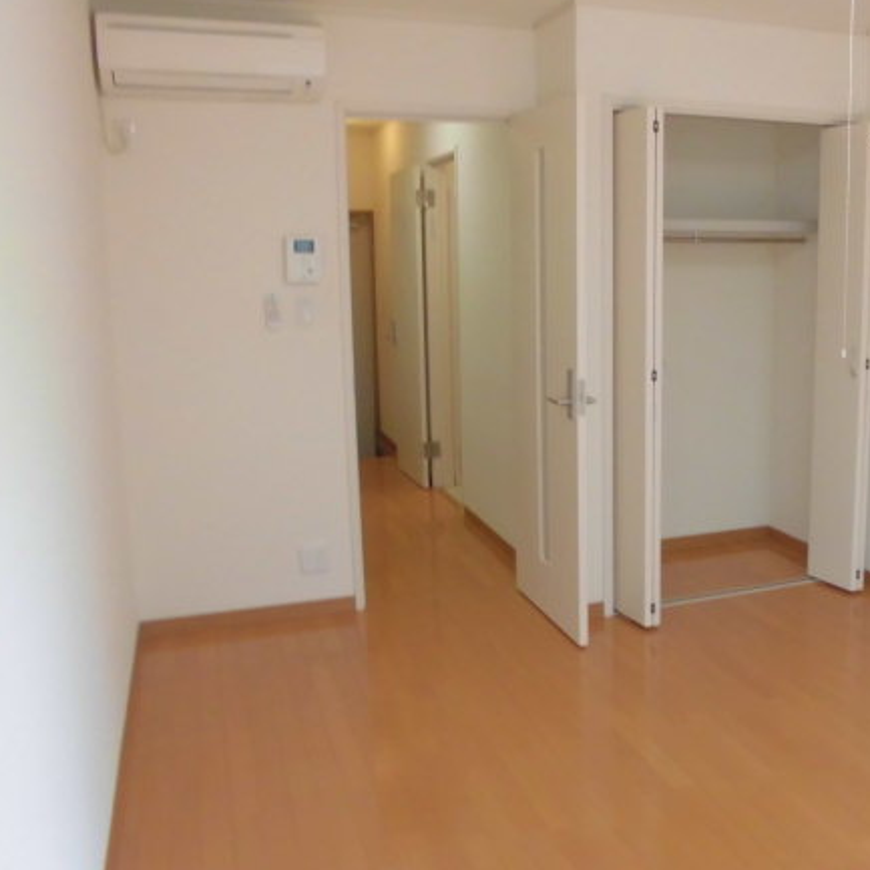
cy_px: 406
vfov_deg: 48.4
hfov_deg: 47.5
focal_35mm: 34
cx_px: 593
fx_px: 967
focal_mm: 4.6
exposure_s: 1/60
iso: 400
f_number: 3.5
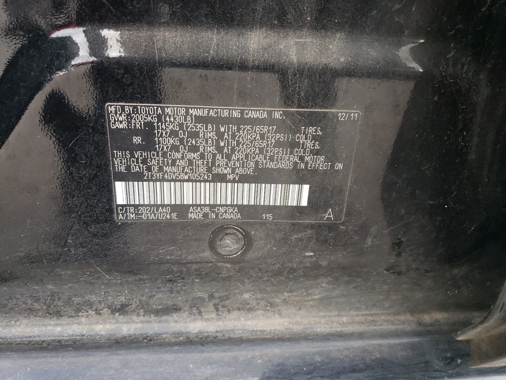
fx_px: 380
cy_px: 190
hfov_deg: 67.3
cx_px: 253
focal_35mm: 26
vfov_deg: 53.1
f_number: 1.5
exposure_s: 1/120
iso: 78
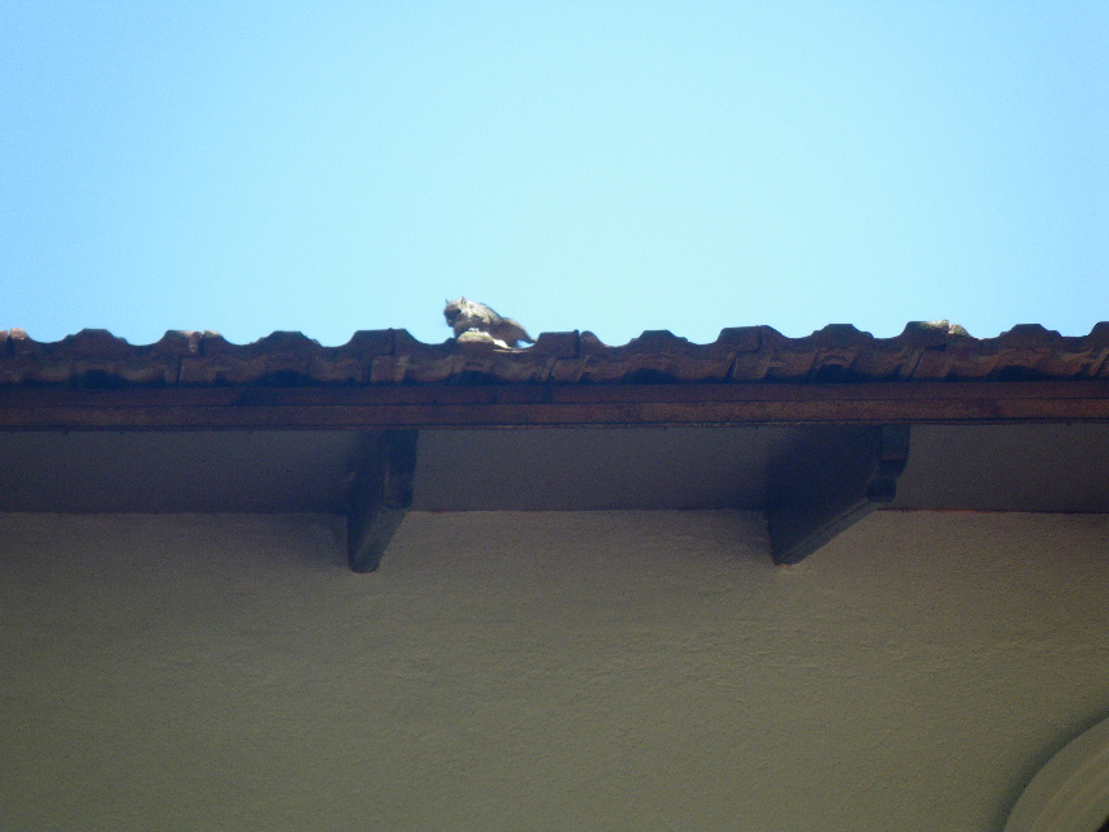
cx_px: 554
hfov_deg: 14.1
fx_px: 4486
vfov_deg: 10.6
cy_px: 416
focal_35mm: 140
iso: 200
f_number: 5.5
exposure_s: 1/250
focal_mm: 25
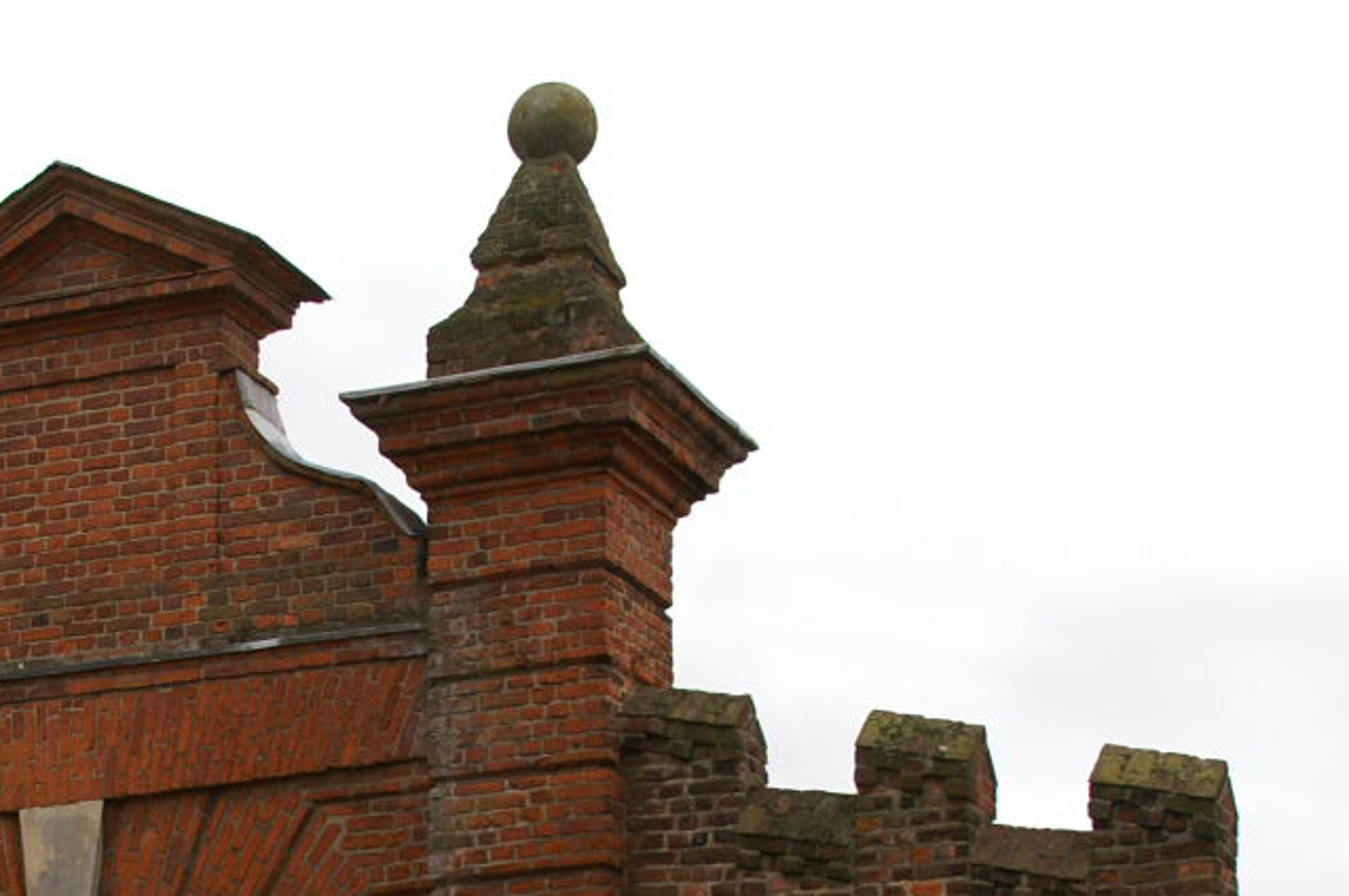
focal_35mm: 92
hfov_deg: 21.8
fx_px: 3444
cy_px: 1042
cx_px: 239
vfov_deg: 14.4
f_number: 8
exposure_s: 1/90
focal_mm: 26
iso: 200
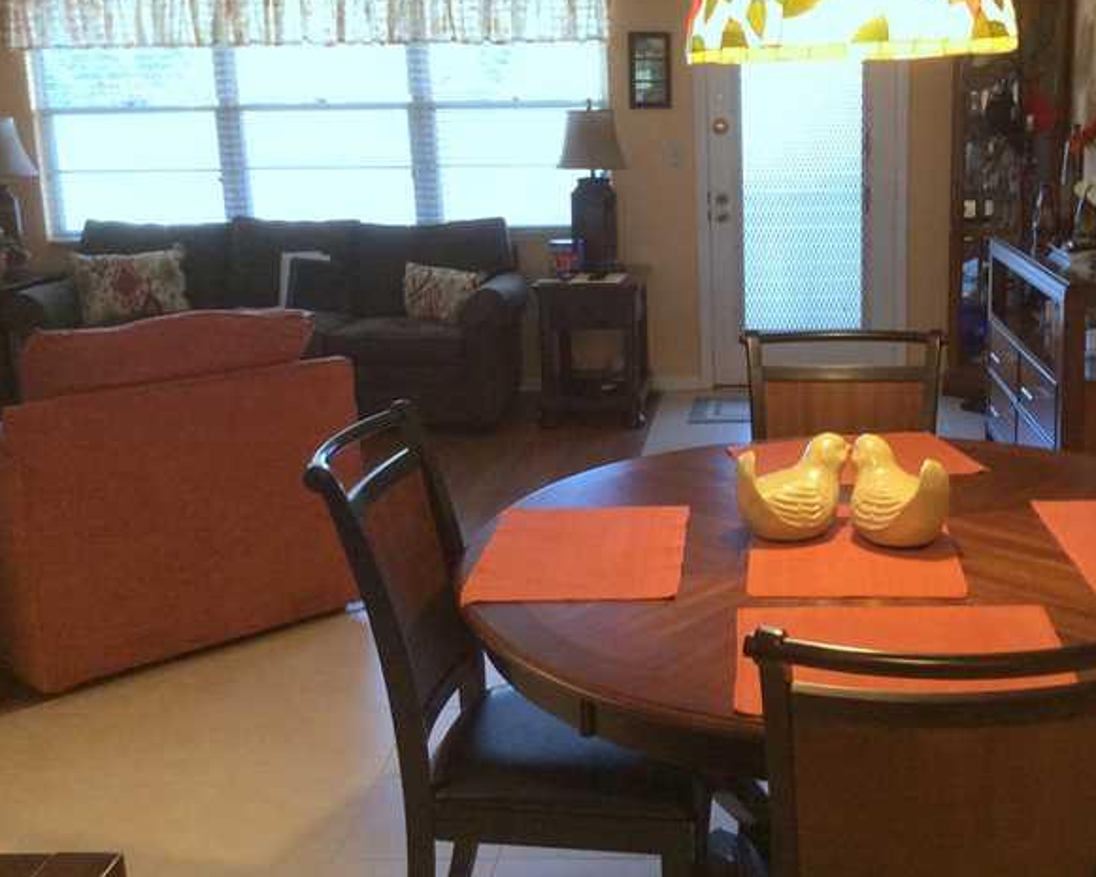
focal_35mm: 43
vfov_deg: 34.8
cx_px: 738
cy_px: 373
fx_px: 1395
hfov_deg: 42.3
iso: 64
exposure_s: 1/24
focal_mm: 3.3
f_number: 2.4
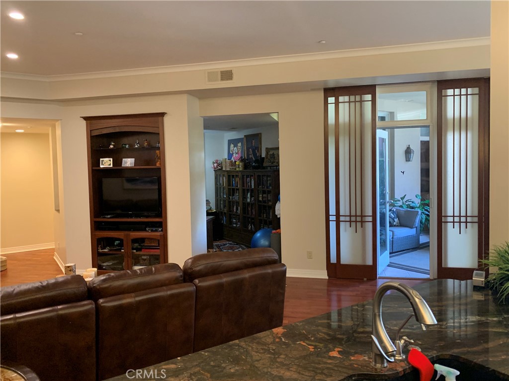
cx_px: 254
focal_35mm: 26
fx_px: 382
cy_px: 190
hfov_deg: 67.3
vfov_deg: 53.1
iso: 320
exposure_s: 1/60
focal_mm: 4.25
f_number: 1.8
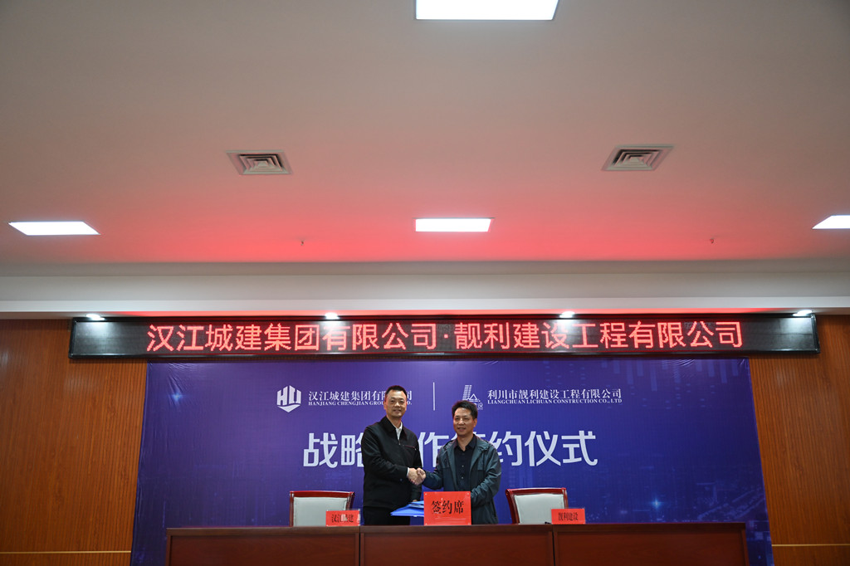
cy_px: 283
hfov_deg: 61.1
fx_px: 720
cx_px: 425
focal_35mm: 30
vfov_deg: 42.9
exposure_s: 1/125
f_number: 2.8
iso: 1000
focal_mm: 30.5
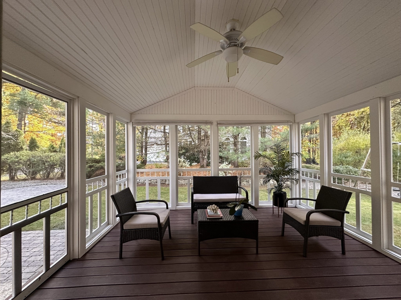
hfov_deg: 102.1
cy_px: 150
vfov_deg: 85.7
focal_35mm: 14
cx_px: 200
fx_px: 162
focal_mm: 2.22
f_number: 2.2
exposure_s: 1/120
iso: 250
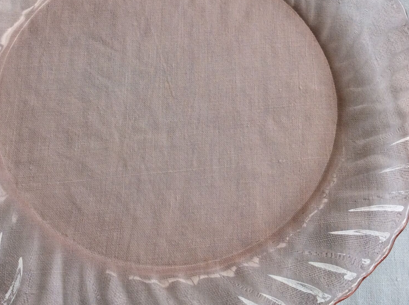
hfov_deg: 34.4
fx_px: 661
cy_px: 113
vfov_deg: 25.9
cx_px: 183
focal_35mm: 56
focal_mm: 3.3
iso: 32
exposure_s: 1/234
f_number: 2.4
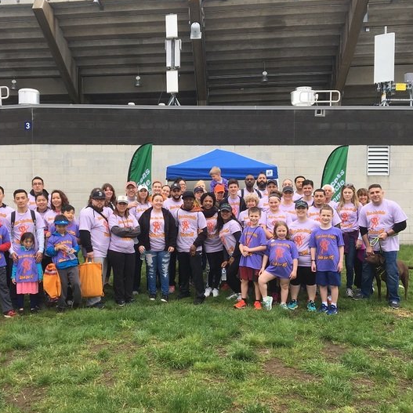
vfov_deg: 47.2
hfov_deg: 47.1
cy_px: 205
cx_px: 175
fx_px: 472
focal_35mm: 35
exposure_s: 1/392
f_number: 2.2
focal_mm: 4.15
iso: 25
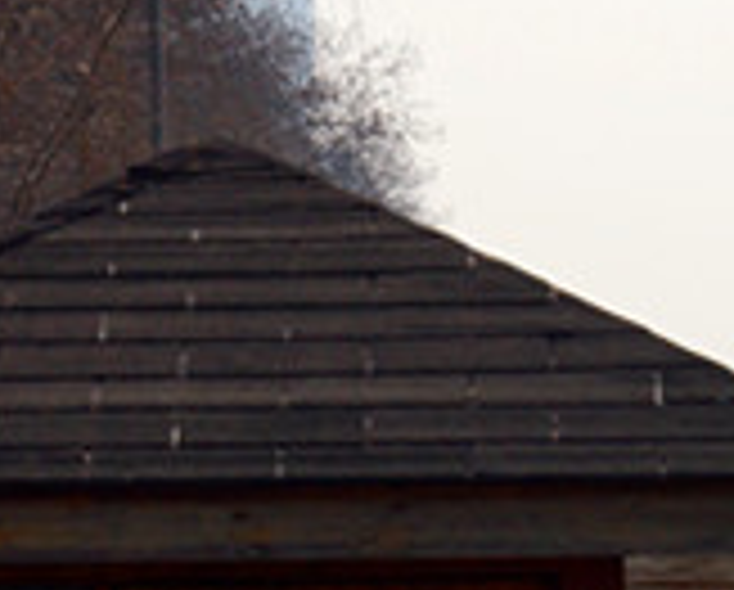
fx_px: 5854
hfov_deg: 7.0
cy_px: 493
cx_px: 1162
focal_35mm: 269
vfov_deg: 5.8
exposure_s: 1/320
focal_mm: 40
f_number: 13
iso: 100
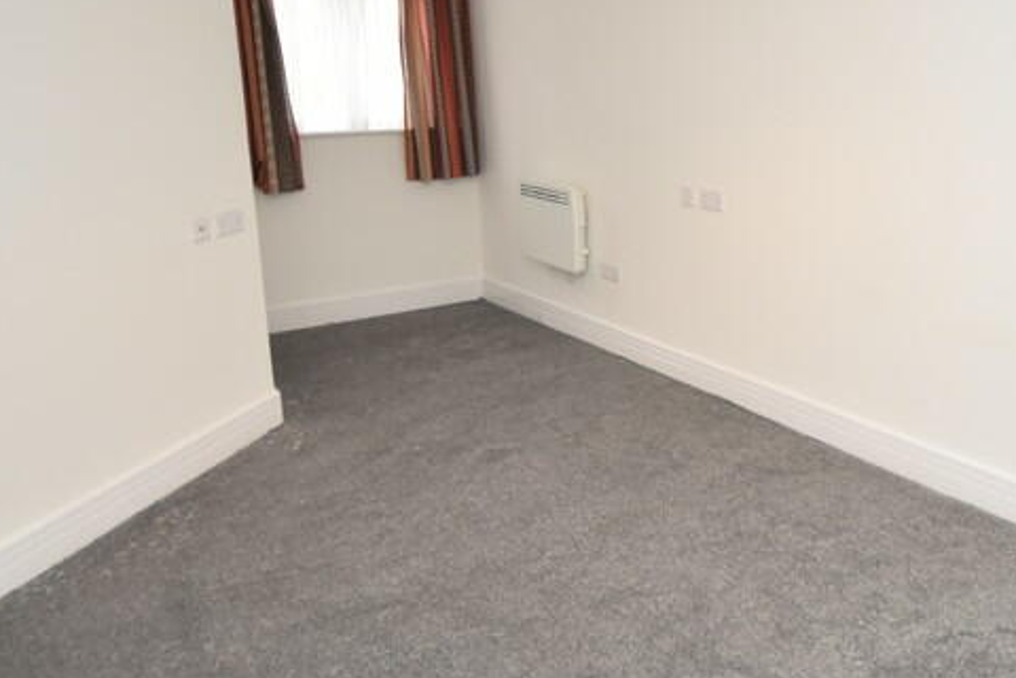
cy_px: 257
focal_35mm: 32
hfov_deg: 56.6
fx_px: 903
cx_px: 724
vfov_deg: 40.8
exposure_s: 1/125
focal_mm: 10
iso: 1100
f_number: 4
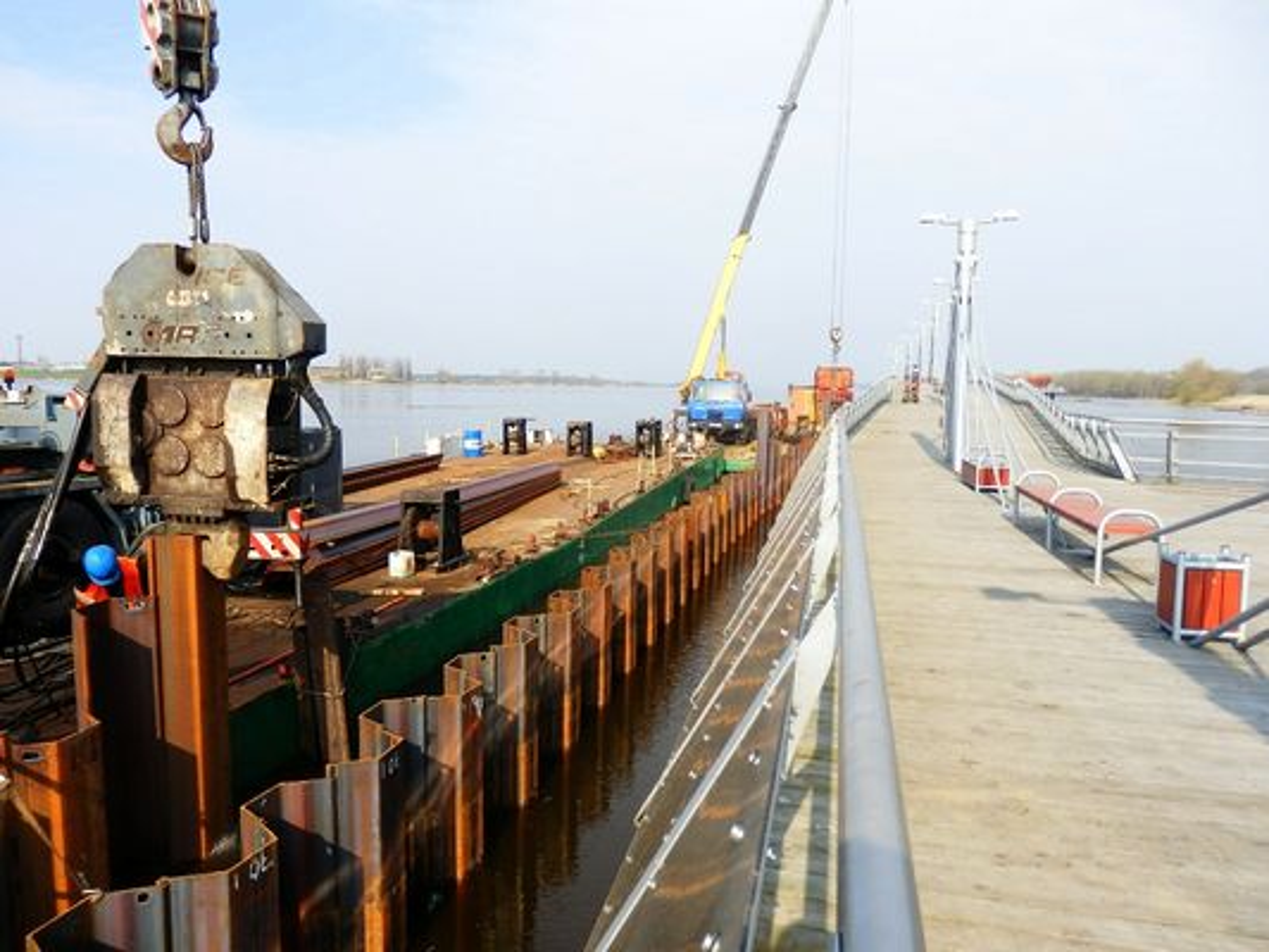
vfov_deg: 54.9
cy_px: 476
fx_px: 917
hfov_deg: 69.4
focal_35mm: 25
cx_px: 634
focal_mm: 4.5
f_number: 3
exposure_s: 1/800
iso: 80
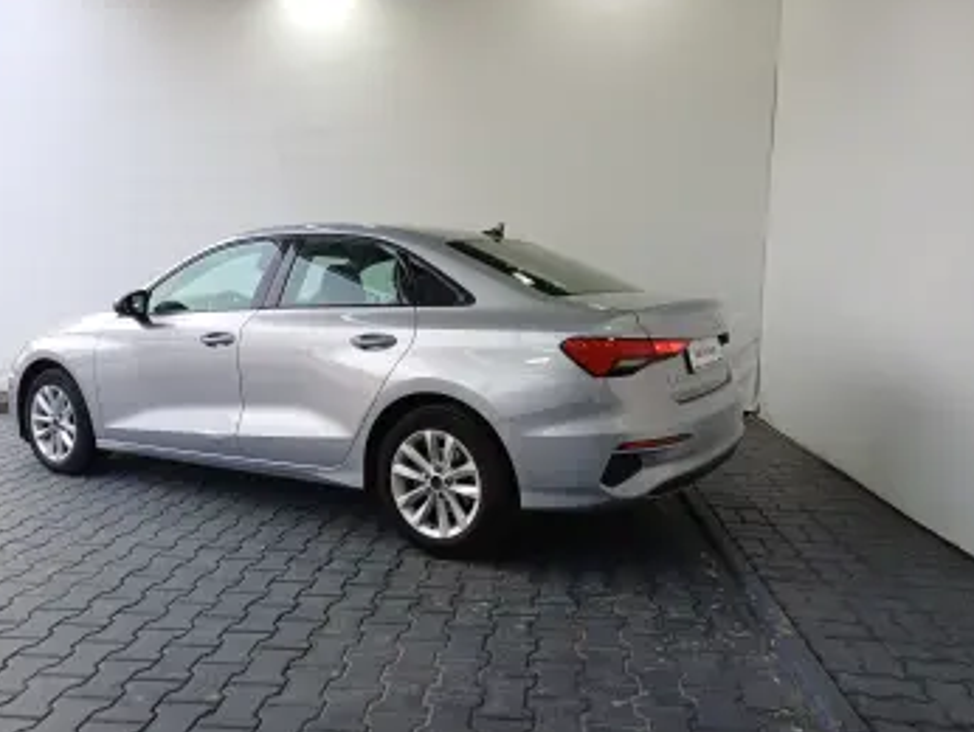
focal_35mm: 26
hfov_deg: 67.3
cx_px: 487
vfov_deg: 53.1
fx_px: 732
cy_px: 366
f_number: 1.8
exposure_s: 1/189
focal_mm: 4.65
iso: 50
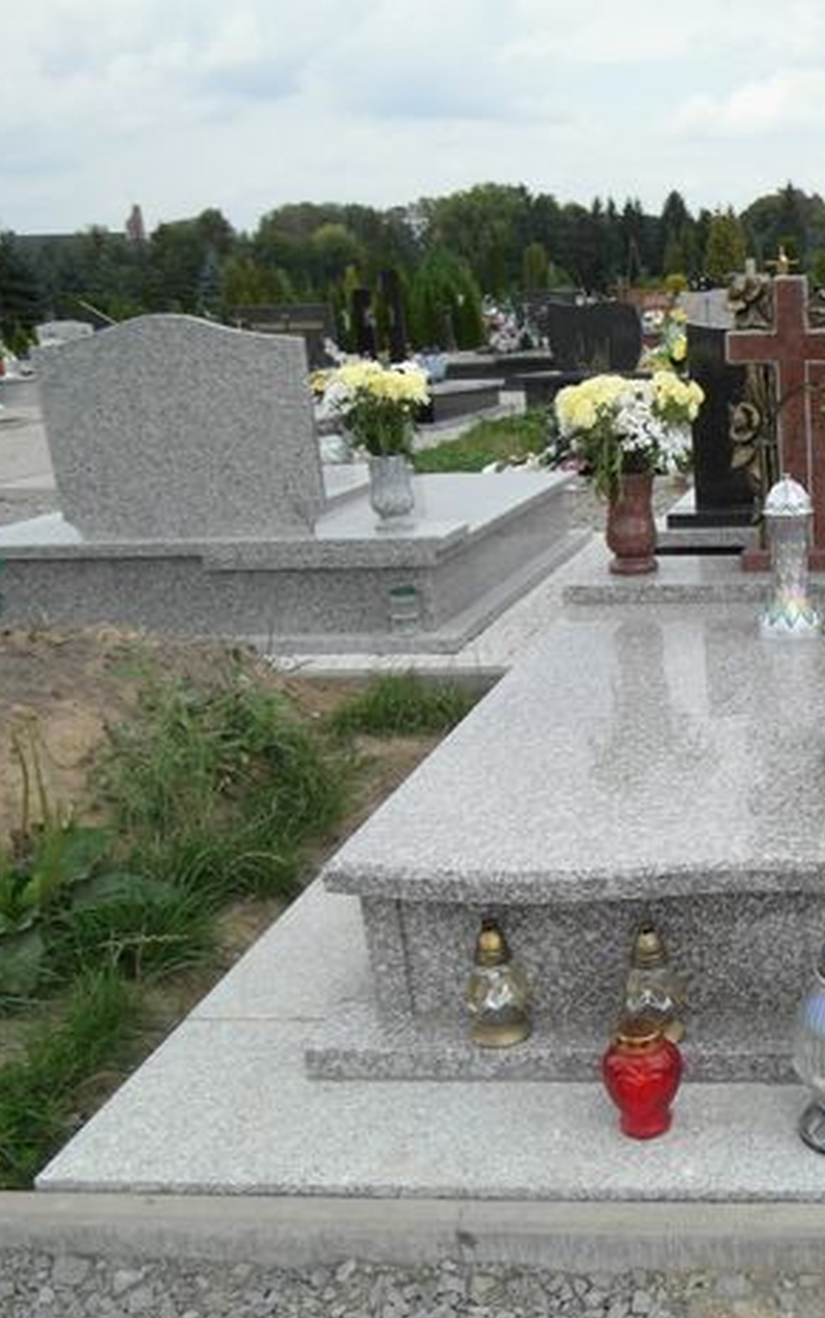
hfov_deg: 32.7
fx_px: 1258
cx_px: 868
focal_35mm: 35
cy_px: 677
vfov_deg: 55.3
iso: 80
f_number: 2.3
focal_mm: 5.2
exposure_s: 1/1500
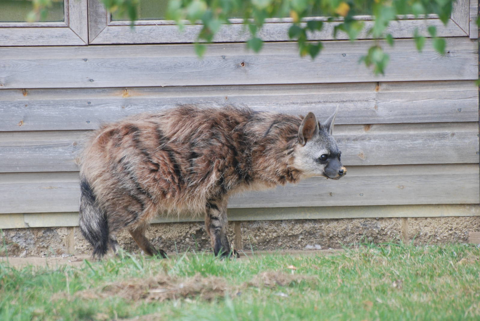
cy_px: 160
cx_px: 240
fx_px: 6007
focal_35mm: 450
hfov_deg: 4.6
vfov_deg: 3.1
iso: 400
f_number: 5.6
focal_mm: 300
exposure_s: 1/125
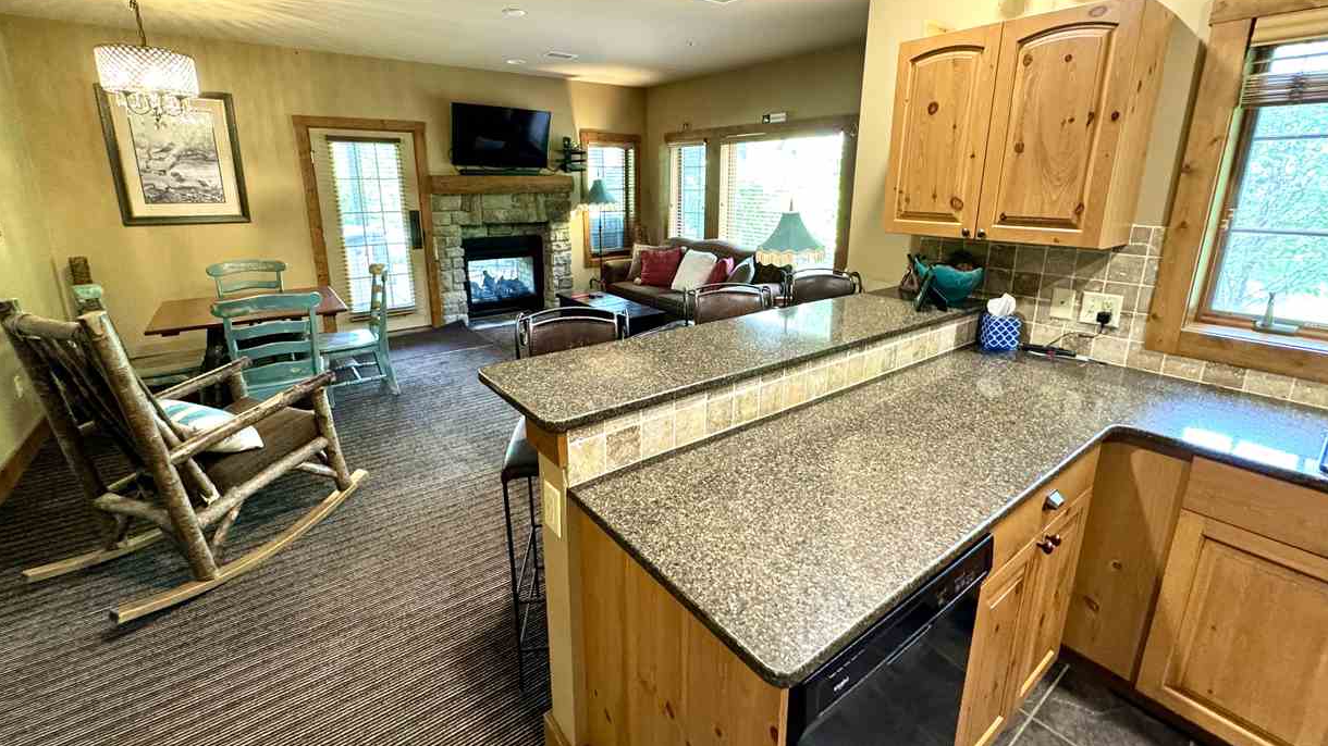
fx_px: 563
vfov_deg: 66.7
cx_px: 659
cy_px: 315
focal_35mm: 16
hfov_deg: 99.4
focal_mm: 2.22
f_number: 2.2
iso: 640
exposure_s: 1/60
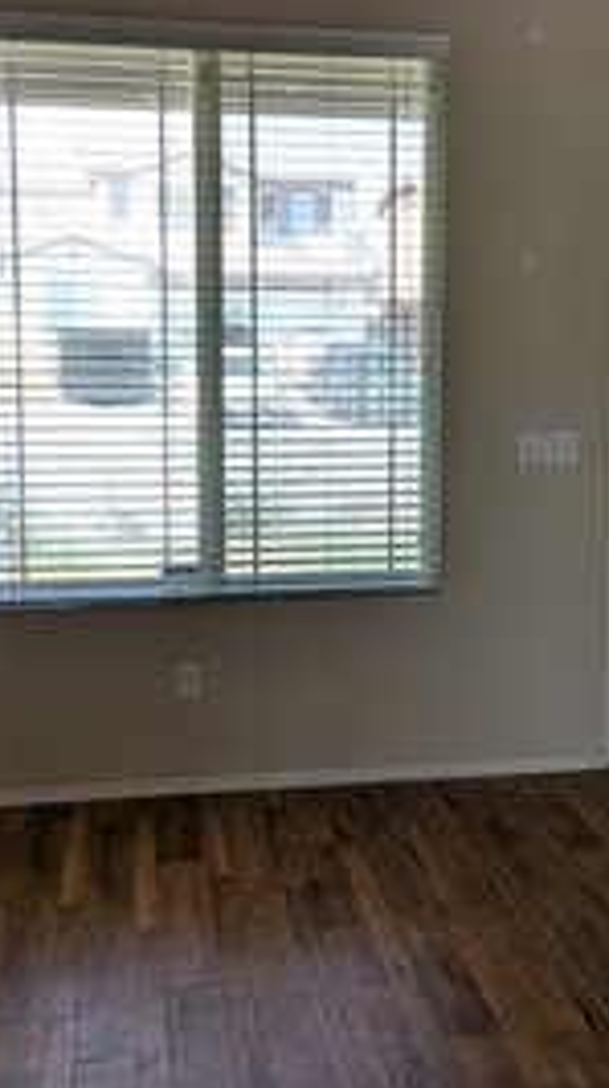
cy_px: 442
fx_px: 1210
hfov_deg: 28.2
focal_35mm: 42
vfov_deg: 48.1
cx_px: 352
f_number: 2.2
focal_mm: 2.35
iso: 58
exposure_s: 1/195
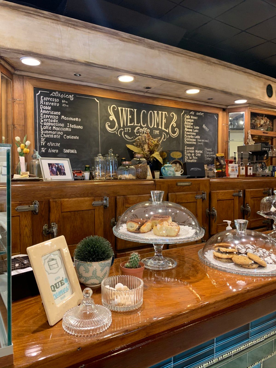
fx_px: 276
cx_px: 138
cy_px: 184
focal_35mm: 26
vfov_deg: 67.3
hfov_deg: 53.1
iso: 160
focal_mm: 4.25
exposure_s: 1/50
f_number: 1.8
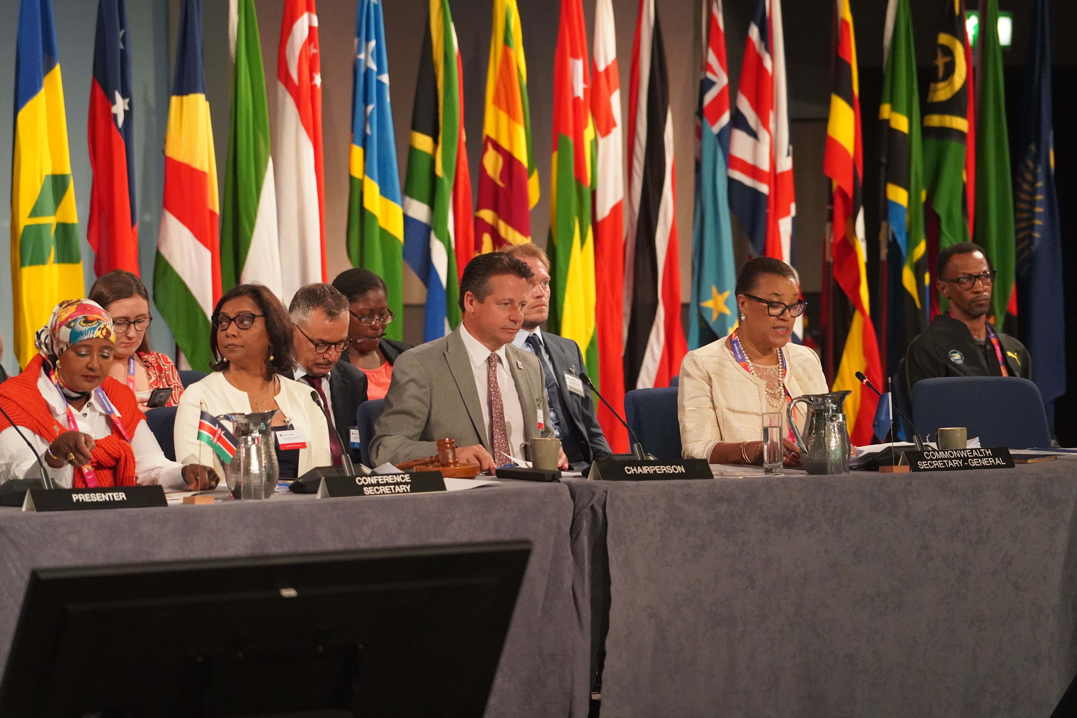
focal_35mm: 189
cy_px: 371
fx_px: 5654
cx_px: 515
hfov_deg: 10.9
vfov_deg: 7.3
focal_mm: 177
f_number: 4
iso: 8000
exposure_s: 1/200
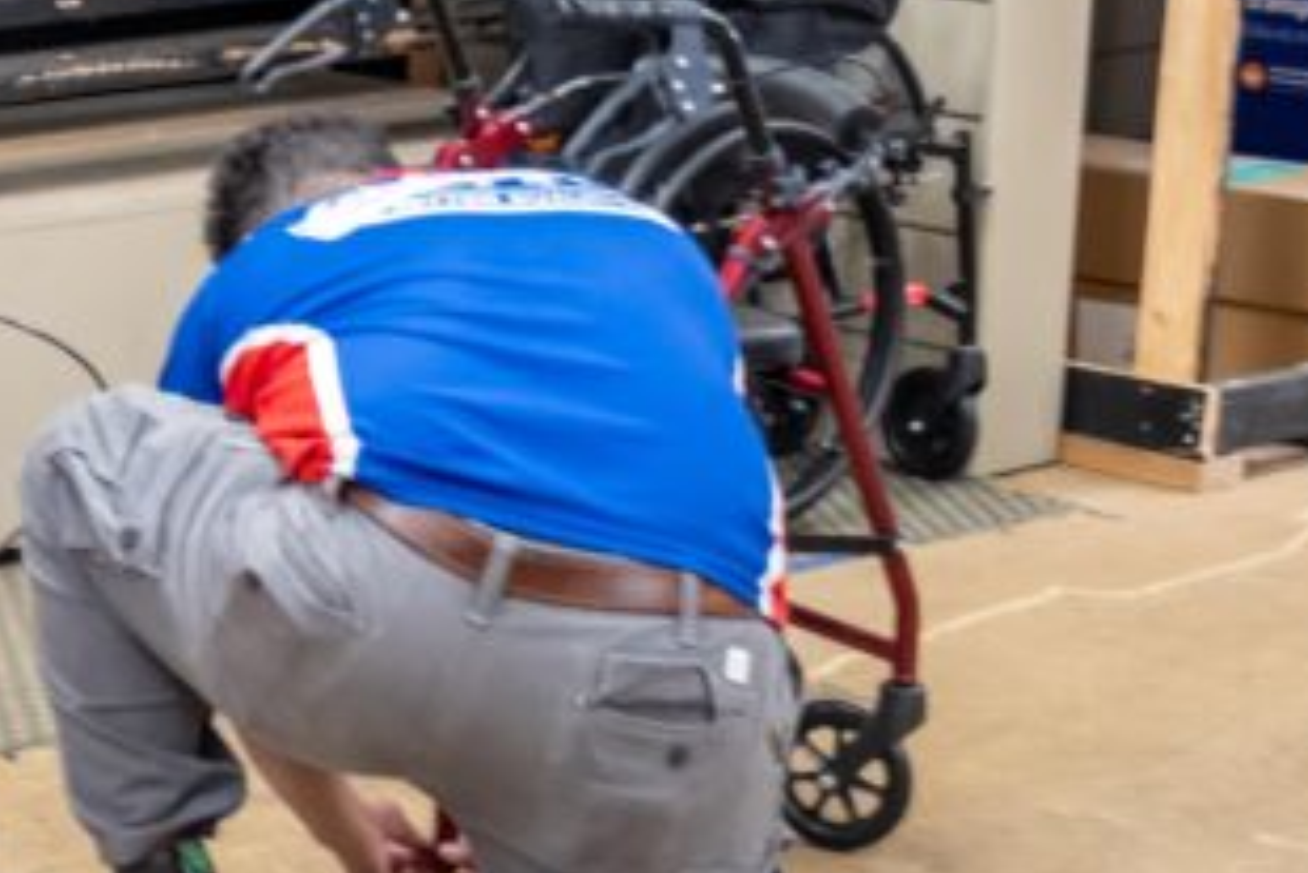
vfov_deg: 10.4
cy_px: 234
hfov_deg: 14.8
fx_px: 4798
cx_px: -451
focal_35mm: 132
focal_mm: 26.5
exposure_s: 1/60
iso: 2000
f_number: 3.2
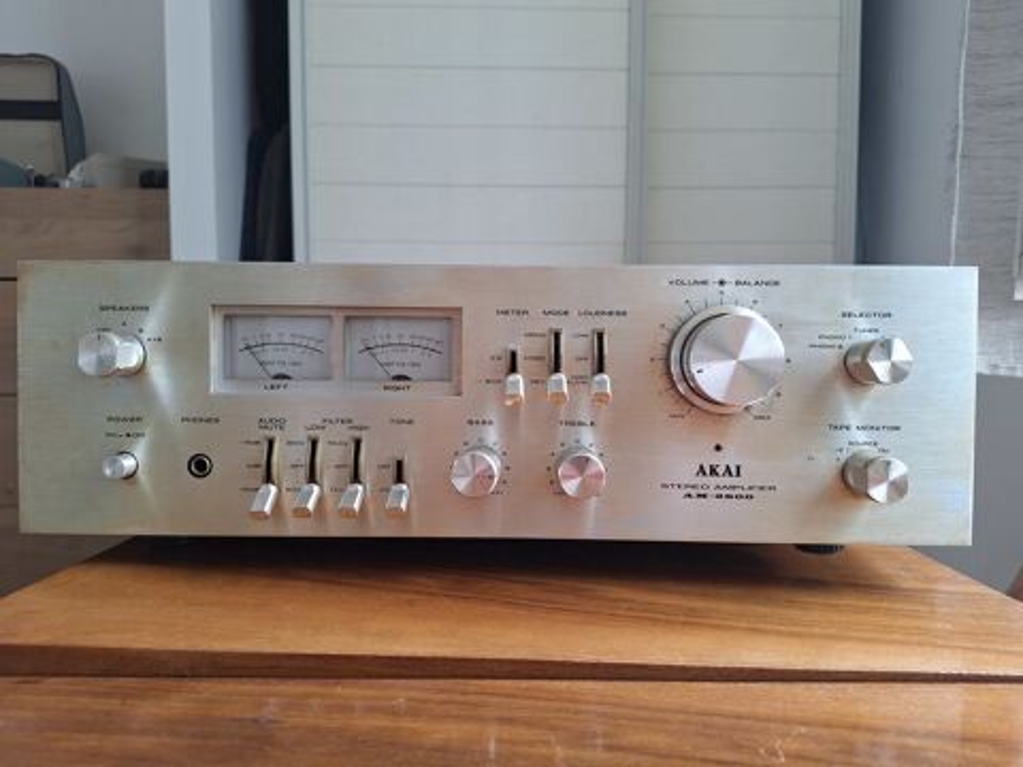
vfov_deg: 58.9
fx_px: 680
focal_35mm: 23
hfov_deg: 73.9
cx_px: 512
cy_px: 384
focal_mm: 5.54
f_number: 1.8
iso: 100
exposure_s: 1/50
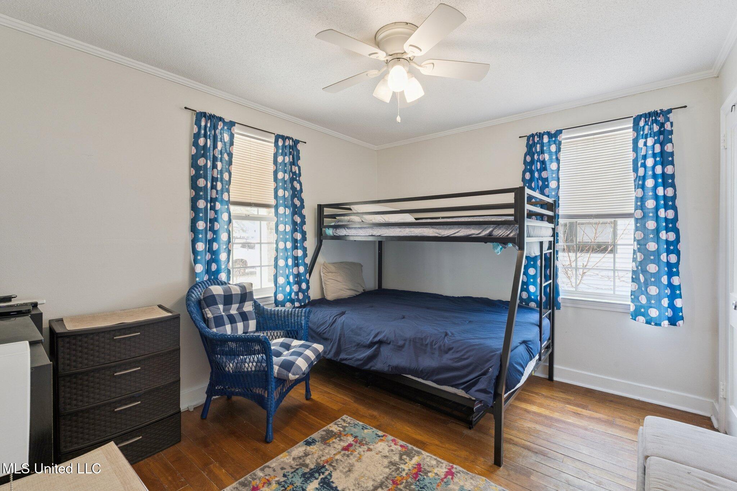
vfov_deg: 73.7
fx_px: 328
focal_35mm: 16
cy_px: 246
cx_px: 368
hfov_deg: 96.7
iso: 400
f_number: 11
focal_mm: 16
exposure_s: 1/8
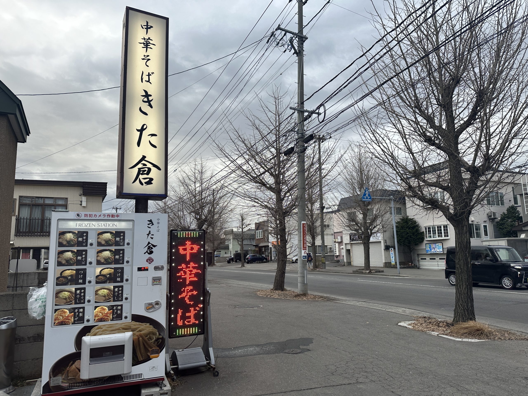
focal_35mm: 24
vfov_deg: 56.8
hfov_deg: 71.6
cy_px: 198
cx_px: 264
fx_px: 366
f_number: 1.78
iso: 80
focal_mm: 6.86
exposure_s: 1/289
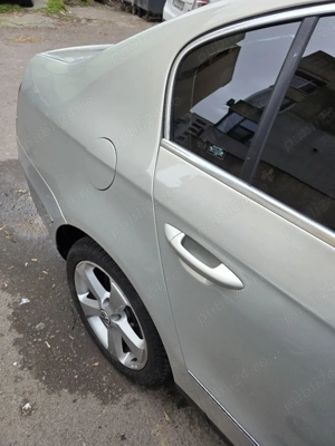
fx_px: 297
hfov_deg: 58.9
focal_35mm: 23
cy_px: 223
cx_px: 168
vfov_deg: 73.9
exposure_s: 1/370
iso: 50
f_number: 1.7
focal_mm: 6.3
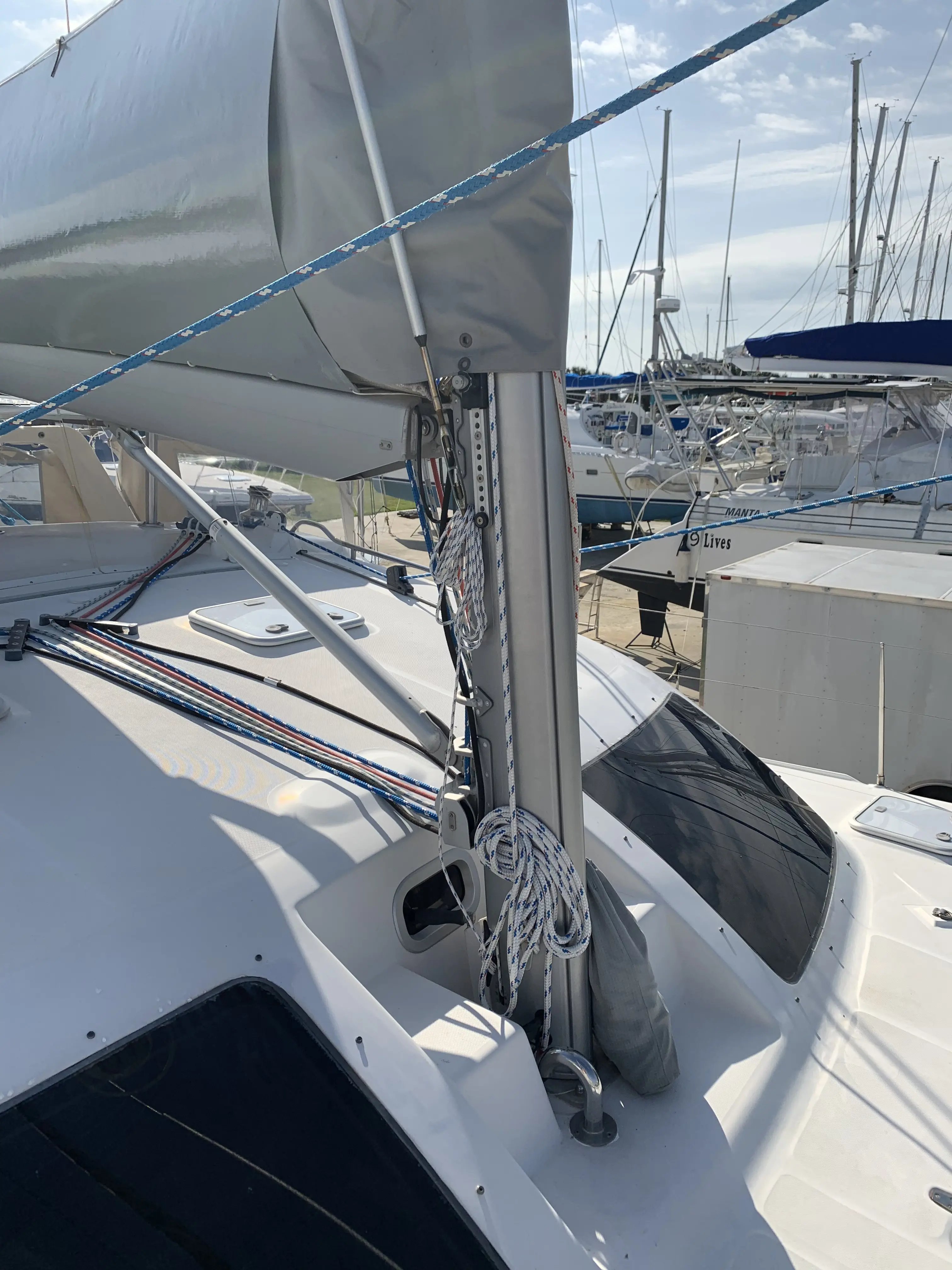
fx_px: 953
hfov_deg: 53.1
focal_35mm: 26
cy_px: 635
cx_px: 476
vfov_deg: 67.3
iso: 25
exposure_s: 1/3401
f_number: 1.8
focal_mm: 4.25
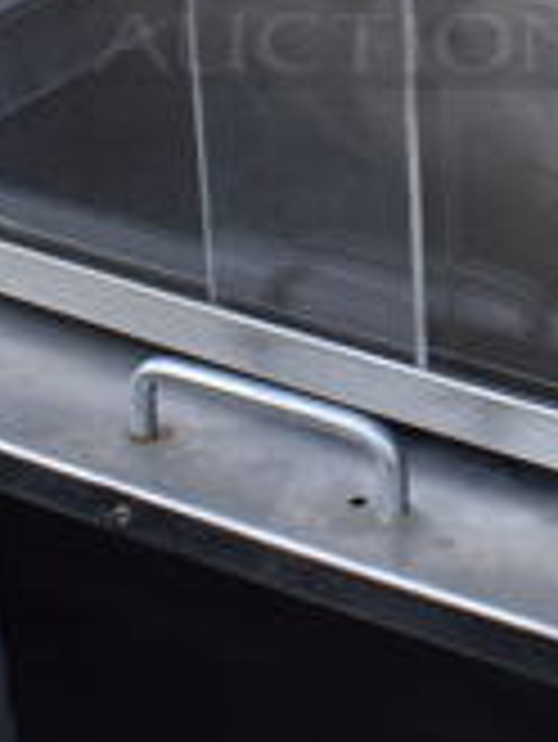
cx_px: 567
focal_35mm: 96
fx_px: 2061
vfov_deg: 19.3
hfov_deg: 15.1
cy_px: -148
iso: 200
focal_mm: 18
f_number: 5.6
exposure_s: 1/160
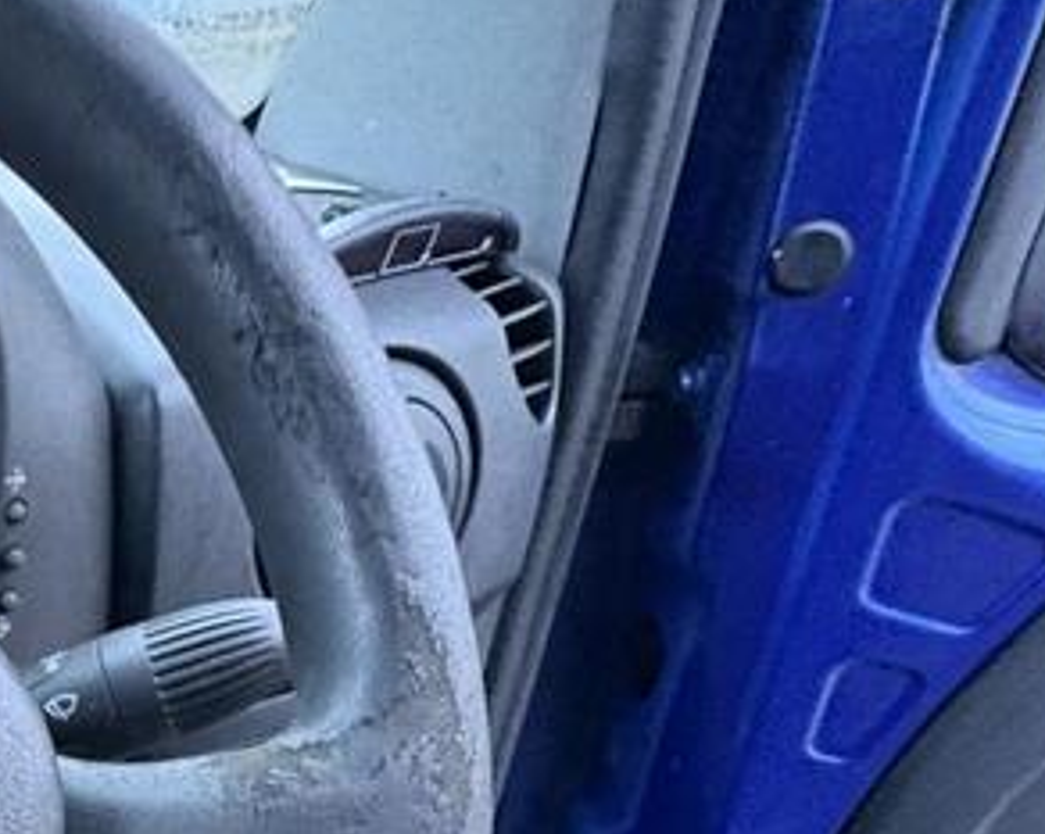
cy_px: 841
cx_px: -161
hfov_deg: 35.8
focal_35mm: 42
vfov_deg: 32.6
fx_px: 1298
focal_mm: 2.22
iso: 800
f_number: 2.2
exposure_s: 1/60
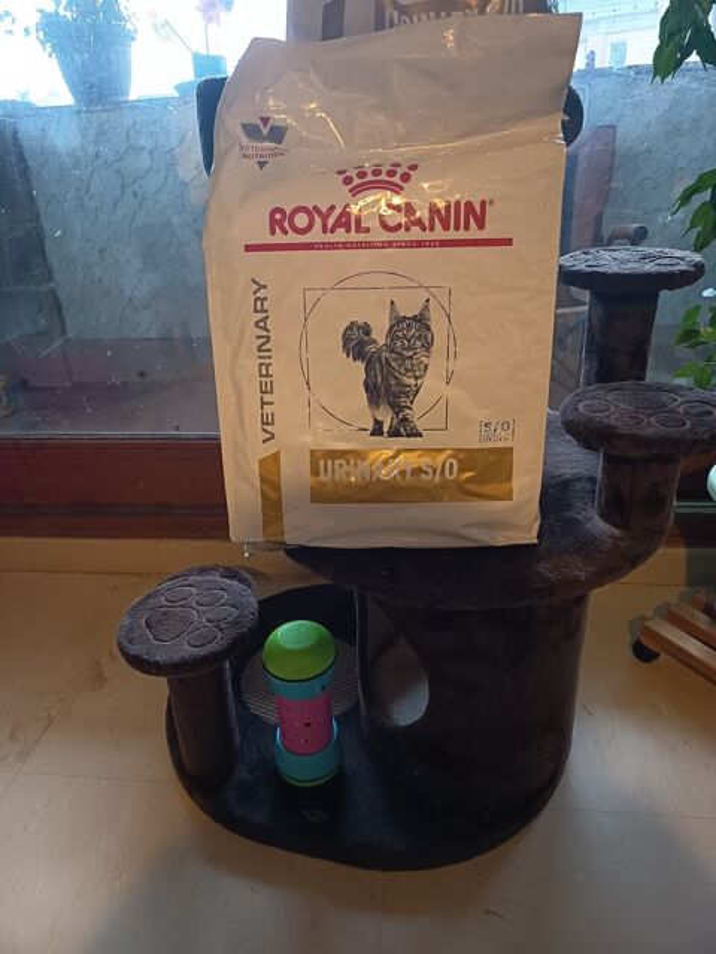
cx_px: 358
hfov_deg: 56.8
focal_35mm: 24
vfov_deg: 71.6
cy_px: 477
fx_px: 662
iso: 925
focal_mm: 5.27
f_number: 1.7
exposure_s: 1/20
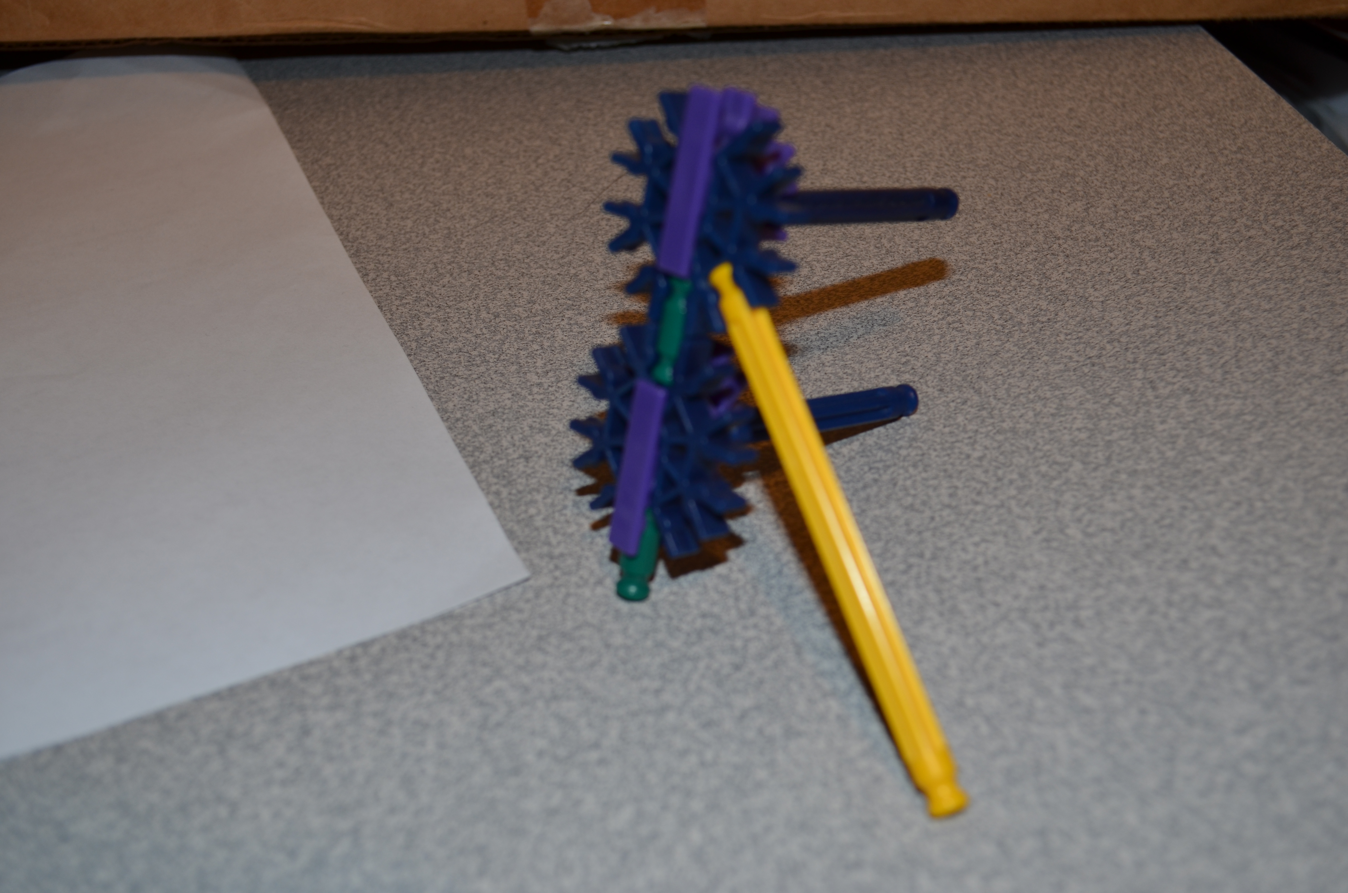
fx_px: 1569
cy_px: 446
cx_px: 674
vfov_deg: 31.8
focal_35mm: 42
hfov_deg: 46.5
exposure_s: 1/30
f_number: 5.6
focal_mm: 28
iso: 200
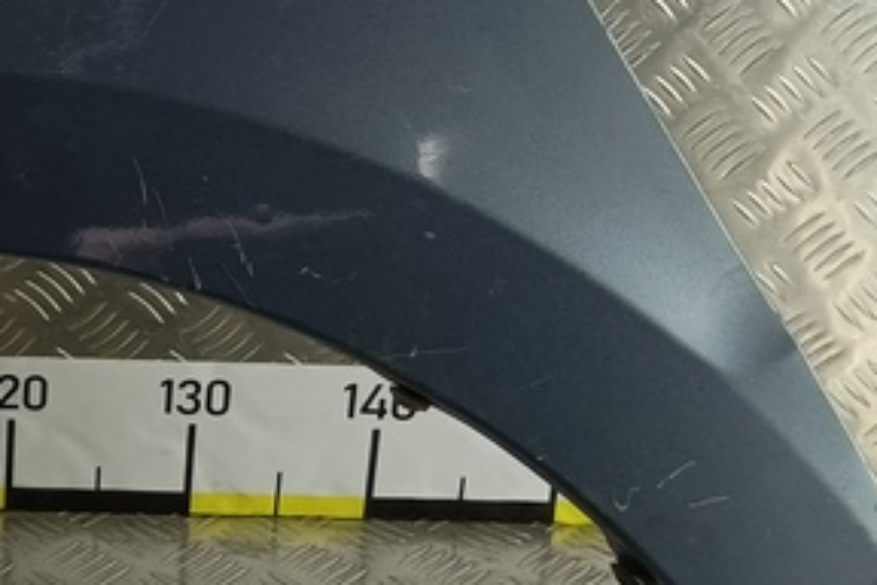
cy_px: 82
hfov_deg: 21.2
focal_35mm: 85
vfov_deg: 15.9
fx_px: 2071
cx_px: -329
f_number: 1.6
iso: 94
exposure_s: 1/50
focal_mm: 4.11
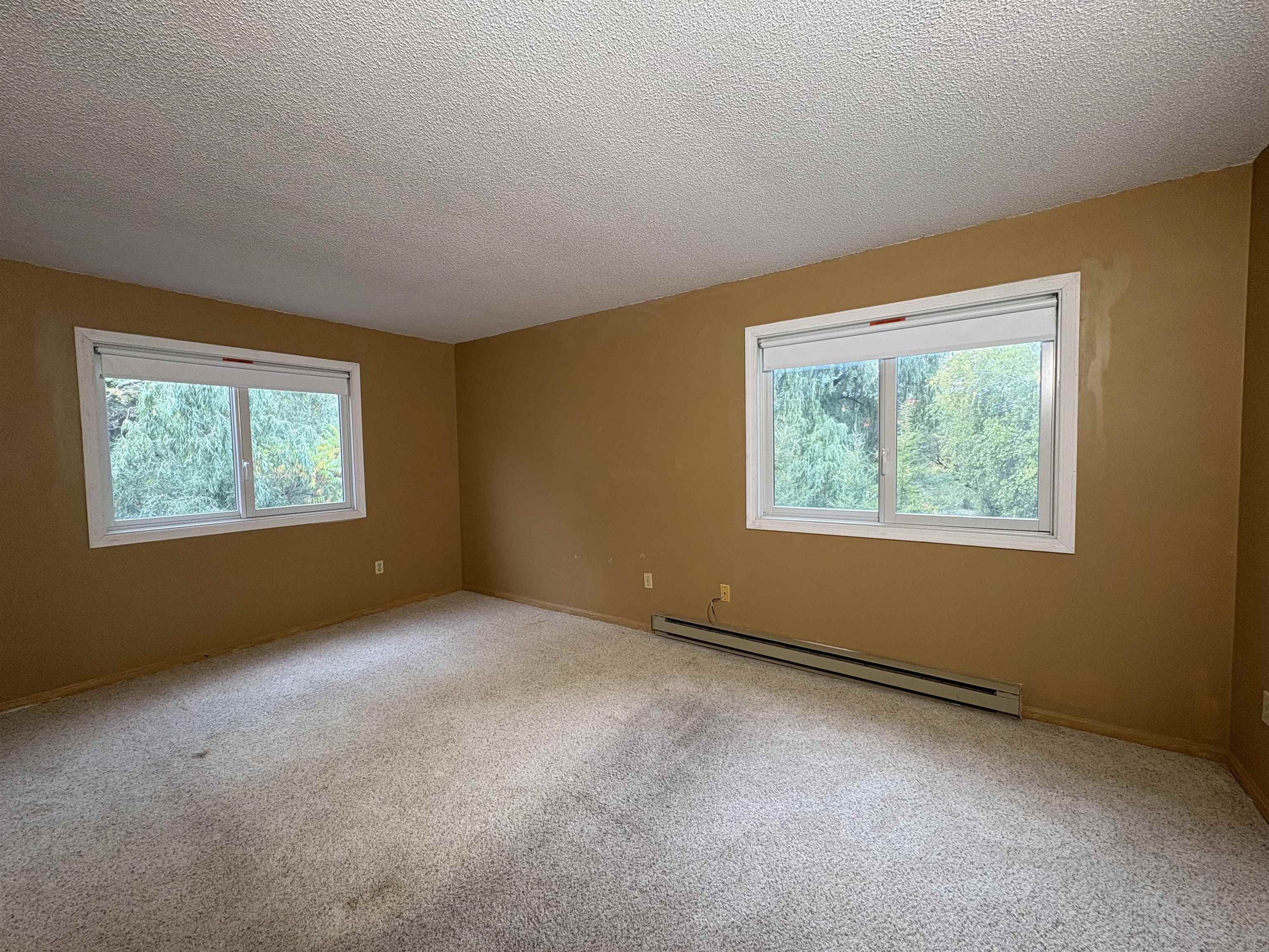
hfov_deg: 102.1
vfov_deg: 85.7
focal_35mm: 14
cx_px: 634
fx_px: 513
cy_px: 476
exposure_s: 1/60
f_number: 2.2
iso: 160
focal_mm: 2.22
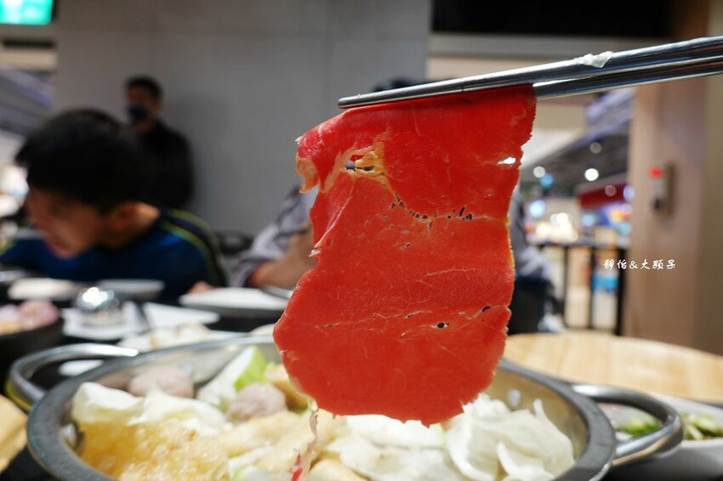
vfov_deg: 53.1
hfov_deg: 73.8
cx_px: 362
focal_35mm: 24
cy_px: 240
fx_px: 482
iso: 250
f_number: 2.8
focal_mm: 9
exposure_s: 1/30
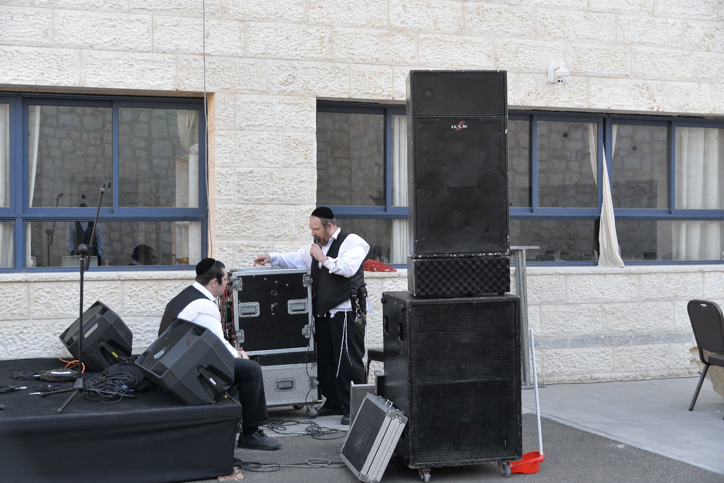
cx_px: 362
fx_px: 1006
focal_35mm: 50
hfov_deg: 39.6
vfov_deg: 27.0
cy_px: 242
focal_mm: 50
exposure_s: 1/100
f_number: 4
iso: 125
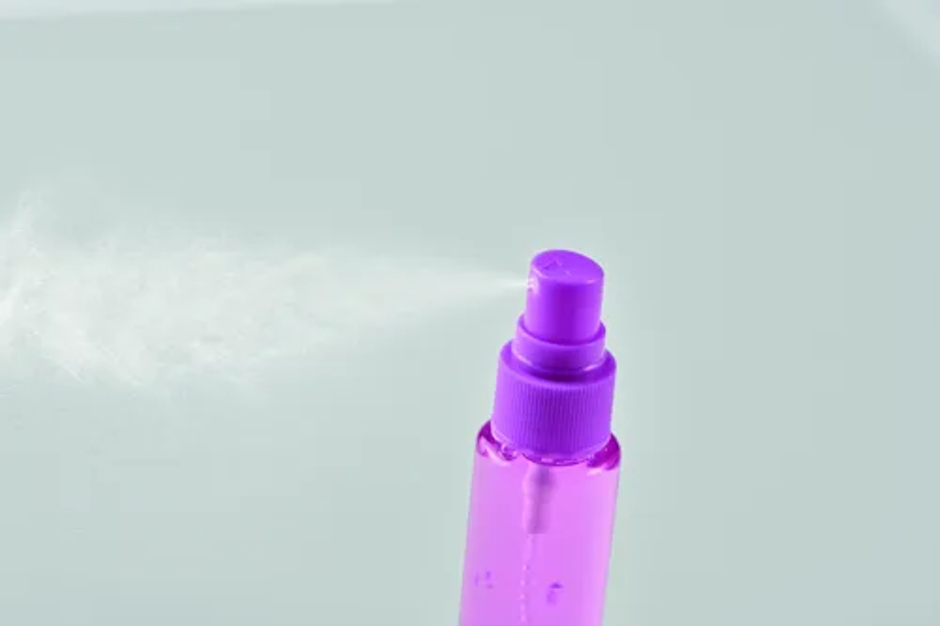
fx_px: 2741
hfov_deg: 19.5
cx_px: 470
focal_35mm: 105
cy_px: 313
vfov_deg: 13.0
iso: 64
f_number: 14
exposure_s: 1/125
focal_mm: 105
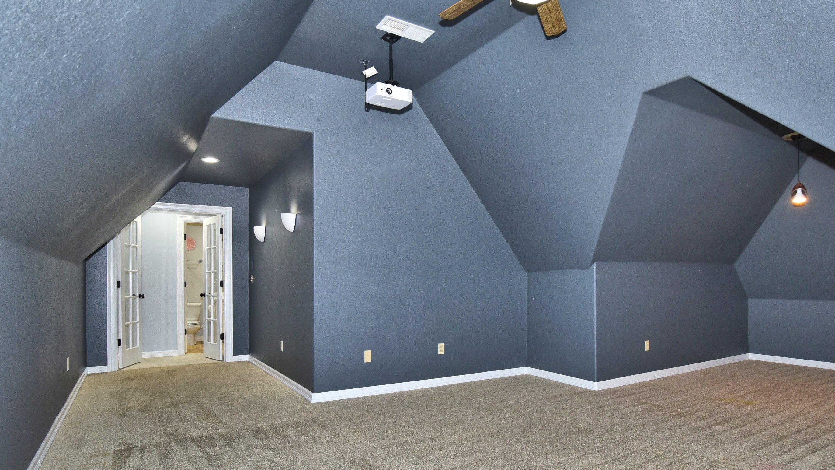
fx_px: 465
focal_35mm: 21
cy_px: 282
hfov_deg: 83.3
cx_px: 476
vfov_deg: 53.2
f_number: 6.3
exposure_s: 1/100
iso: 1000
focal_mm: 17
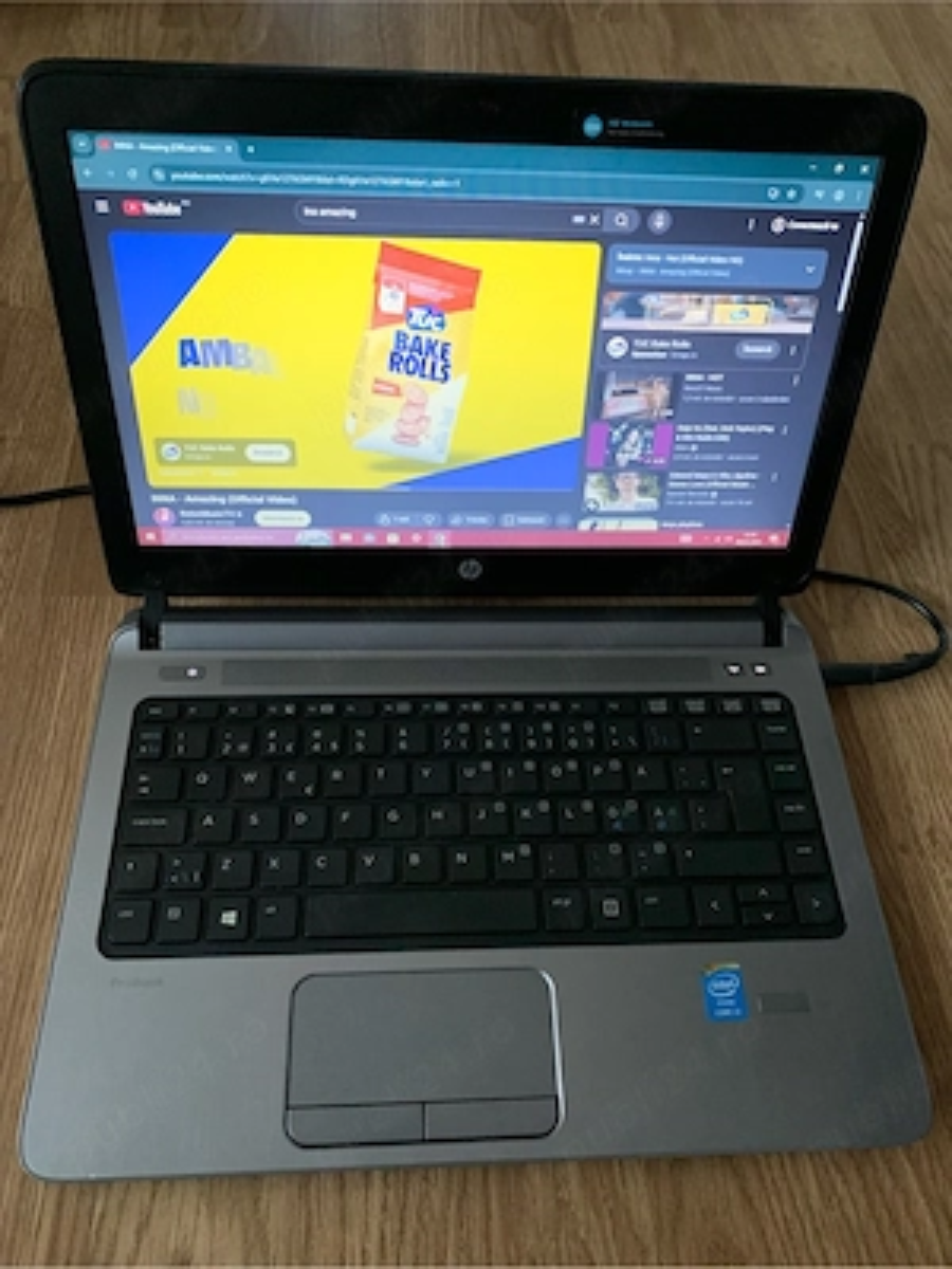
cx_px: 476
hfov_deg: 53.1
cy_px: 634
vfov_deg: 67.3
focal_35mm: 26
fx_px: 953
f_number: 1.8
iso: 400
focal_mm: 4.25
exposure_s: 1/40
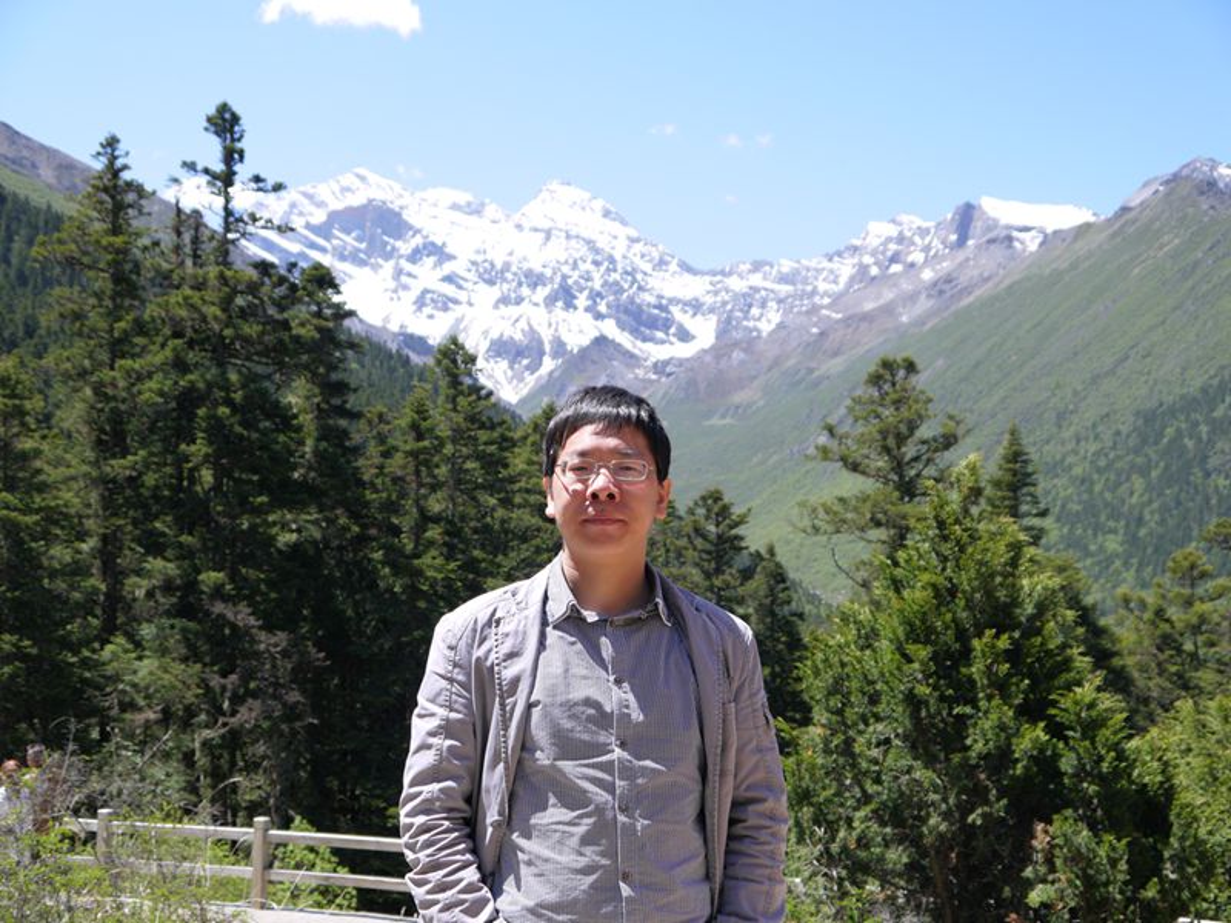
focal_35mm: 46
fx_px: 1636
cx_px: 616
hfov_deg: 41.2
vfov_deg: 31.5
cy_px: 462
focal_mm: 23
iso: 160
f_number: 5
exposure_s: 1/500
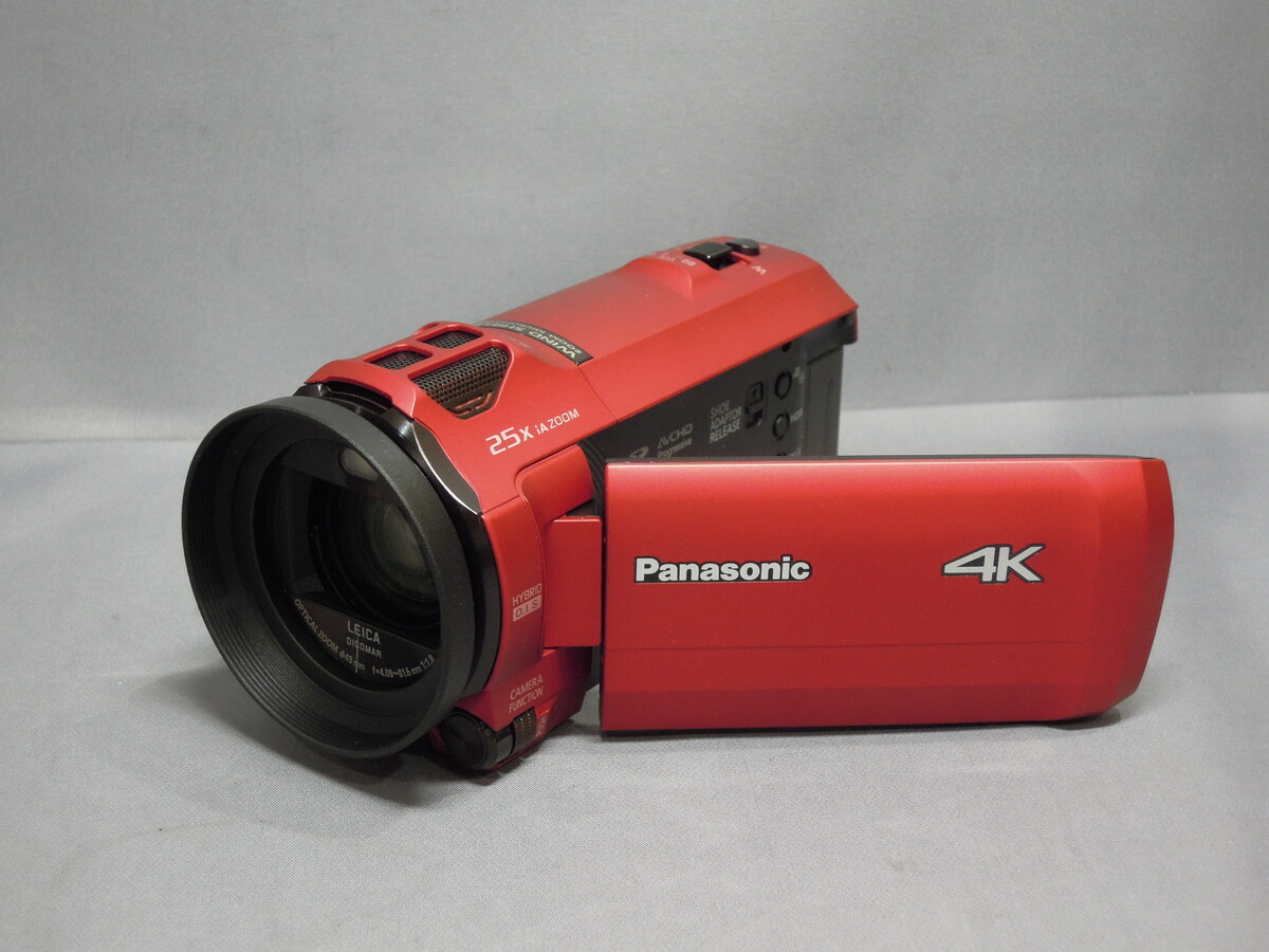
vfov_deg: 23.7
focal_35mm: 62
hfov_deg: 31.2
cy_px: 476
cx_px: 634
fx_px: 2273
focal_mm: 11.1
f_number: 3.7
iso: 400
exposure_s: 1/30
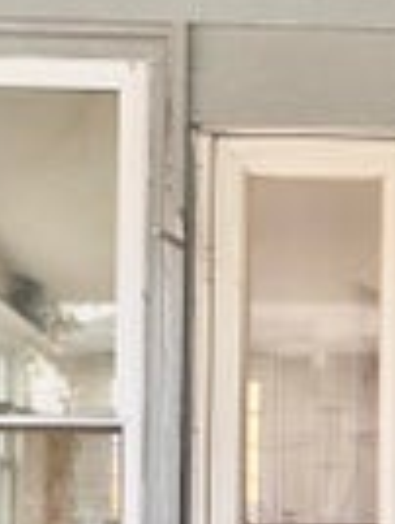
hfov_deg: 29.2
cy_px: 442
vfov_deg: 36.4
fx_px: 758
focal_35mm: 50
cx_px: 219
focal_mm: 2.22
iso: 160
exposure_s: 1/99
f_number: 2.2
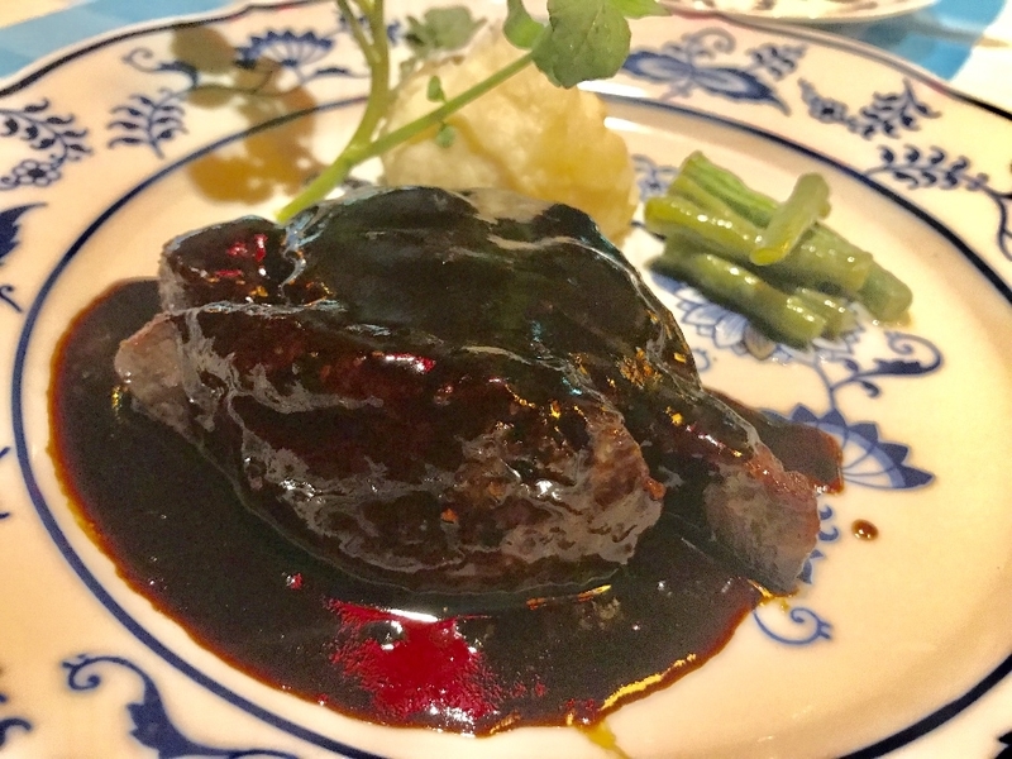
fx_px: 819
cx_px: 506
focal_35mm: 28
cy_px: 380
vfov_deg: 49.7
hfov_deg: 63.4
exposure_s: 1/5
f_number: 1.8
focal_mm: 3.99
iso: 100
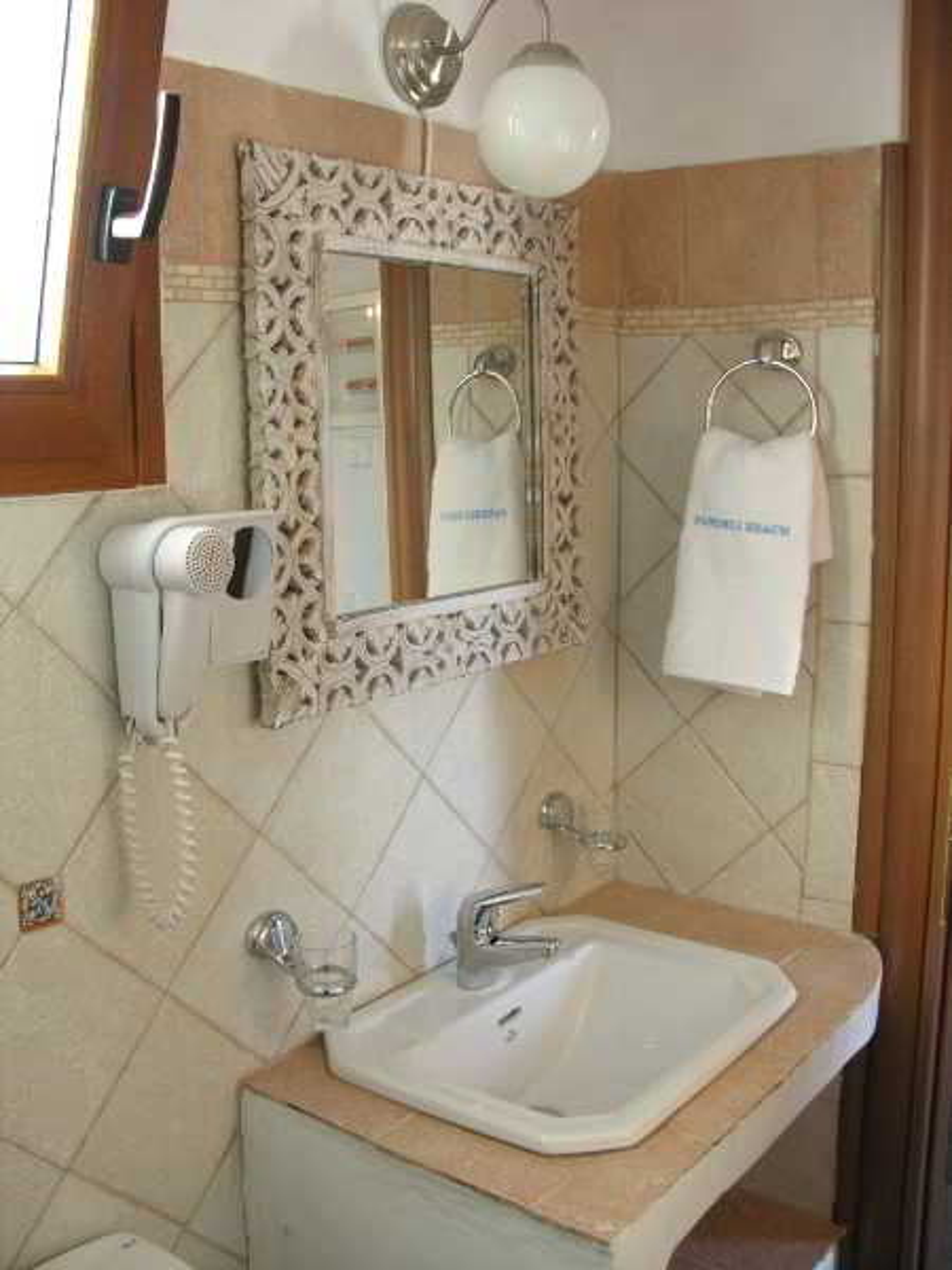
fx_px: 1283
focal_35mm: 35
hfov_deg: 40.7
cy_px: 635
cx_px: 476
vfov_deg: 52.6
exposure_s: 1/29.7
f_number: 2.8
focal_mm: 8.9
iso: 108
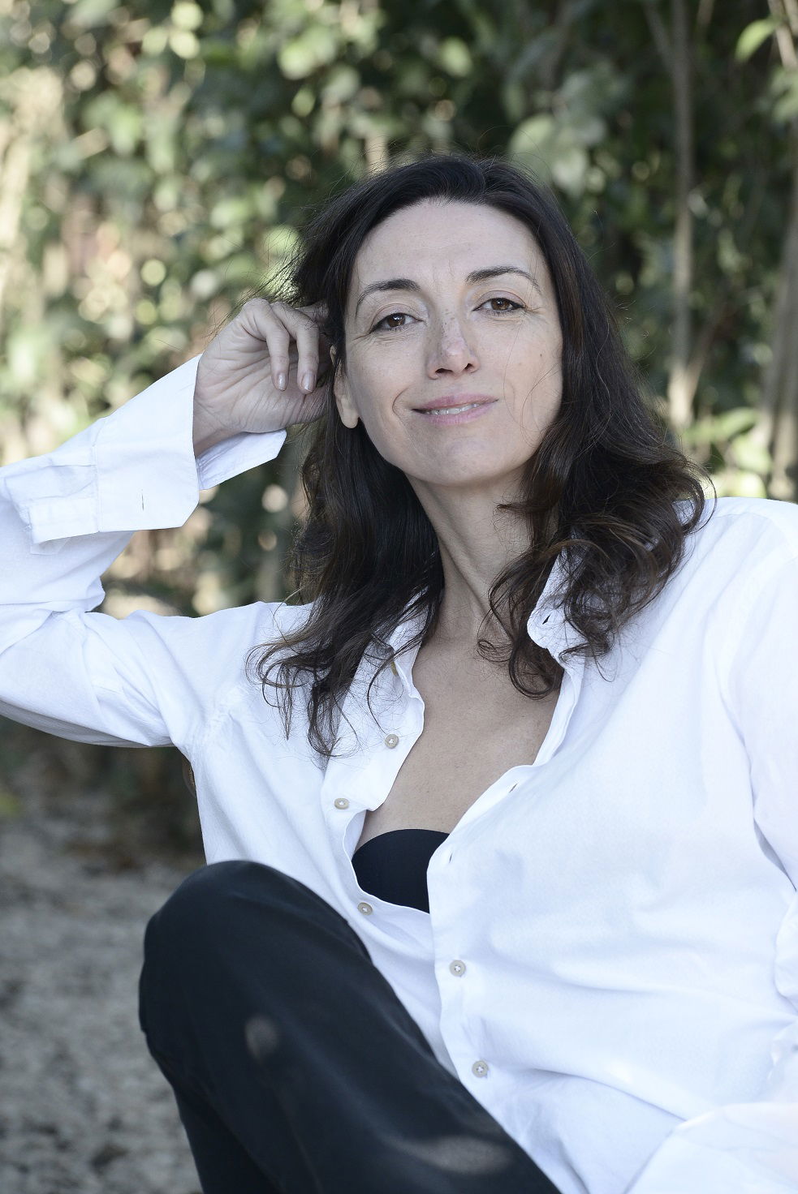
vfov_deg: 10.3
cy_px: 597
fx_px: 6642
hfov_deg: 6.9
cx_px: 399
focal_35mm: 200
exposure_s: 1/125
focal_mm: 200
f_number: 10
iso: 1000
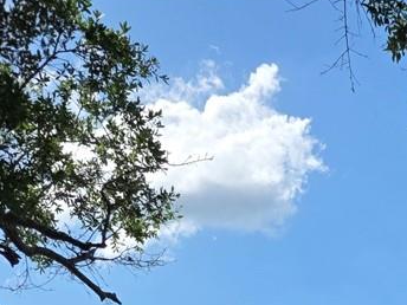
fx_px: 1258
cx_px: 548
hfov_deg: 17.1
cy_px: 701
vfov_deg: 11.7
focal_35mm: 107
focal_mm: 6.25
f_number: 1.7
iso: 80
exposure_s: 1/6809
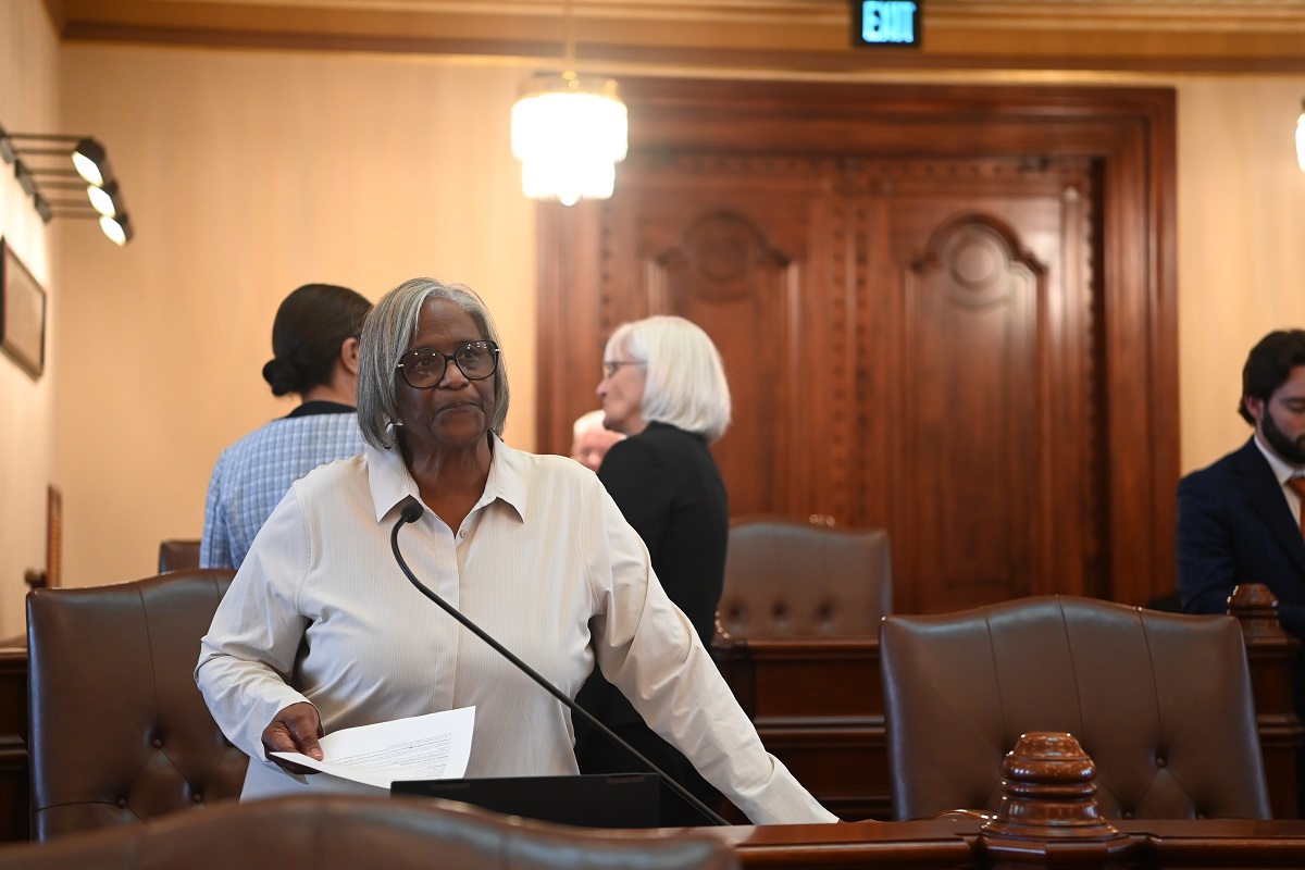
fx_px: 2537
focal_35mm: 70
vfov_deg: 19.5
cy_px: 435
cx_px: 652
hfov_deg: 28.8
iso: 3200
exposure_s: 1/200
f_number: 2.8
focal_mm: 70
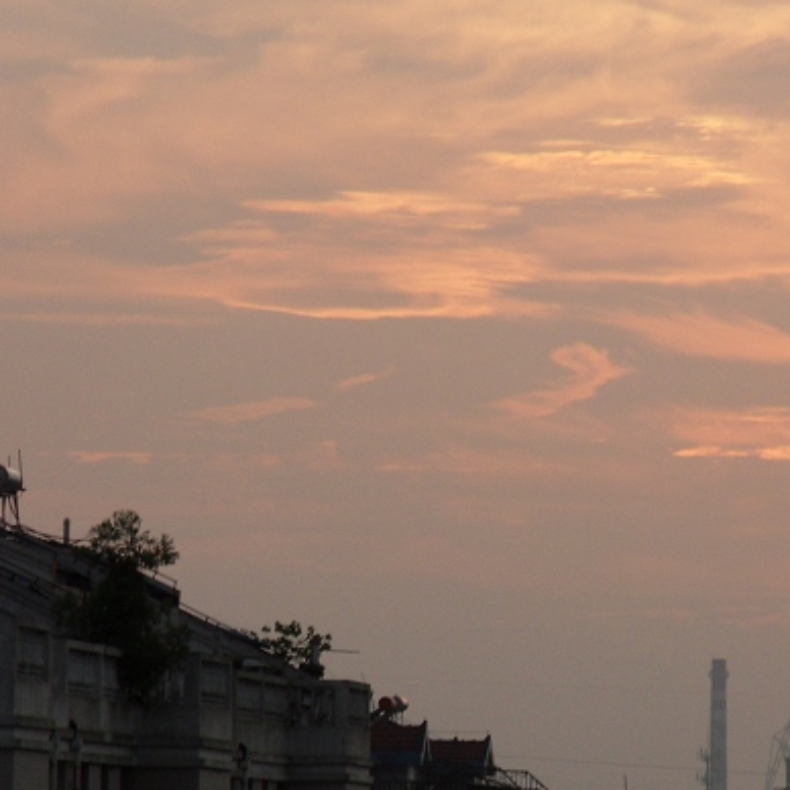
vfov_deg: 4.0
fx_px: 11283
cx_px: 574
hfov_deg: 4.0
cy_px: 379
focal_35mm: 437
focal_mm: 42
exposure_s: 1/125
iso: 100
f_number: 5.8
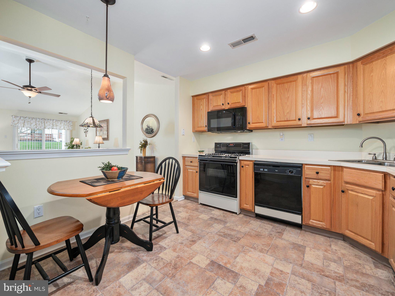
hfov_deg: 102.1
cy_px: 148
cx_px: 198
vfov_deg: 85.7
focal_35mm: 14
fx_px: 160
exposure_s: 1/2.5
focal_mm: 7
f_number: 4
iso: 200
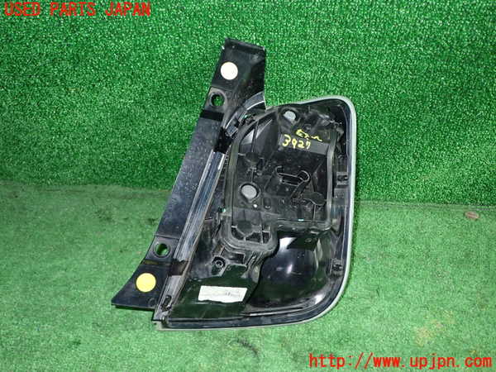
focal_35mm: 30
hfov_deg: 60.0
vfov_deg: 46.8
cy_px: 186
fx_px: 430
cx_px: 248
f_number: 6.3
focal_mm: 5.4
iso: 640
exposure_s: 1/30
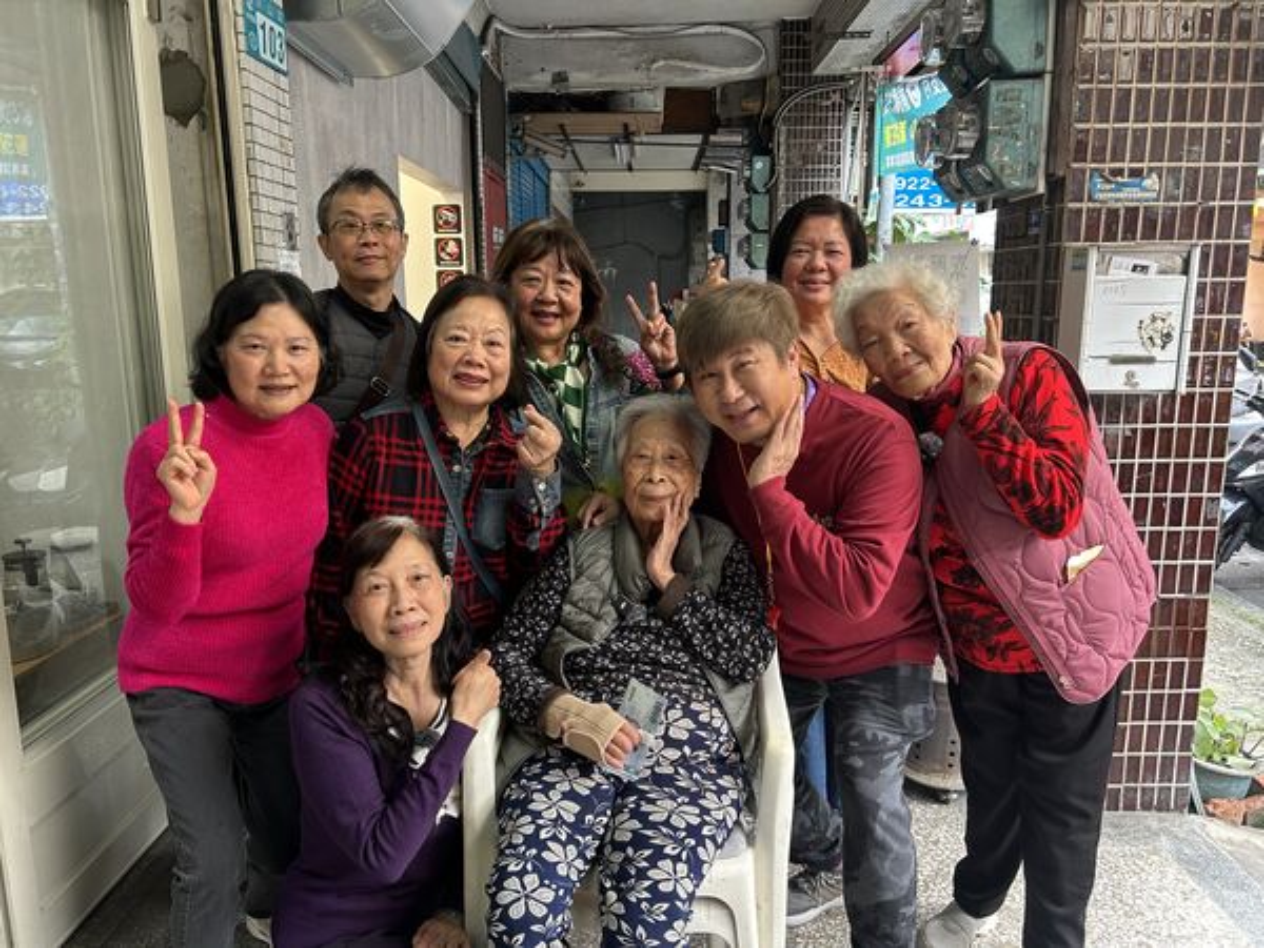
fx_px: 949
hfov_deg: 67.3
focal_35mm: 26
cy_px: 474
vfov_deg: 53.1
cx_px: 632
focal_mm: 5.7
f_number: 1.5
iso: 100
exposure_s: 1/60
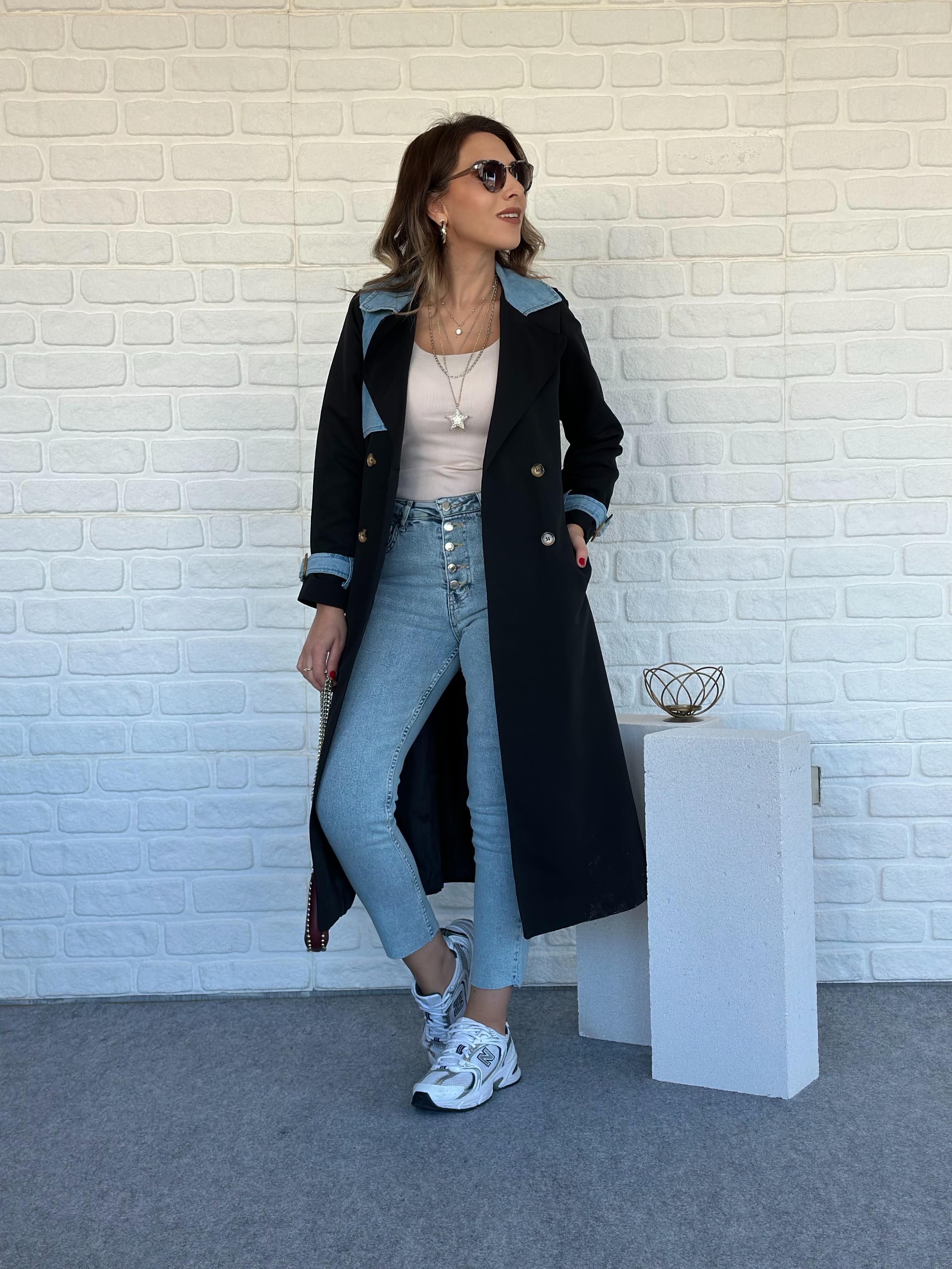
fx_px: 1760
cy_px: 634
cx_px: 476
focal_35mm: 48
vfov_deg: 39.7
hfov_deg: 30.3
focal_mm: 6.86
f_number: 1.78
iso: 80
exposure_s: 1/335
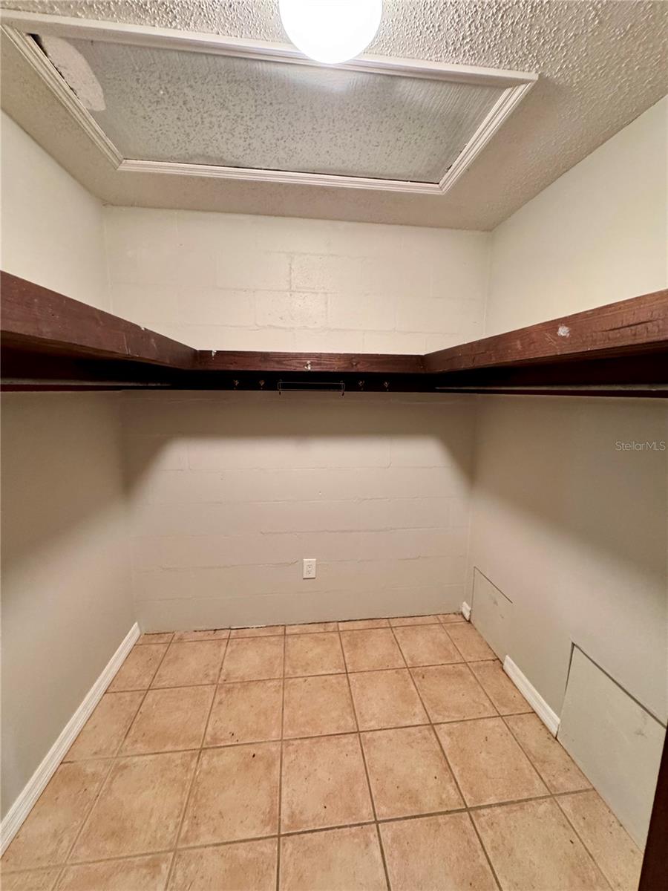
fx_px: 360
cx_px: 334
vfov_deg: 102.1
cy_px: 446
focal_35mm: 14
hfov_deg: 85.7
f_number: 2.2
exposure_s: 1/60
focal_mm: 2.22
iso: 400
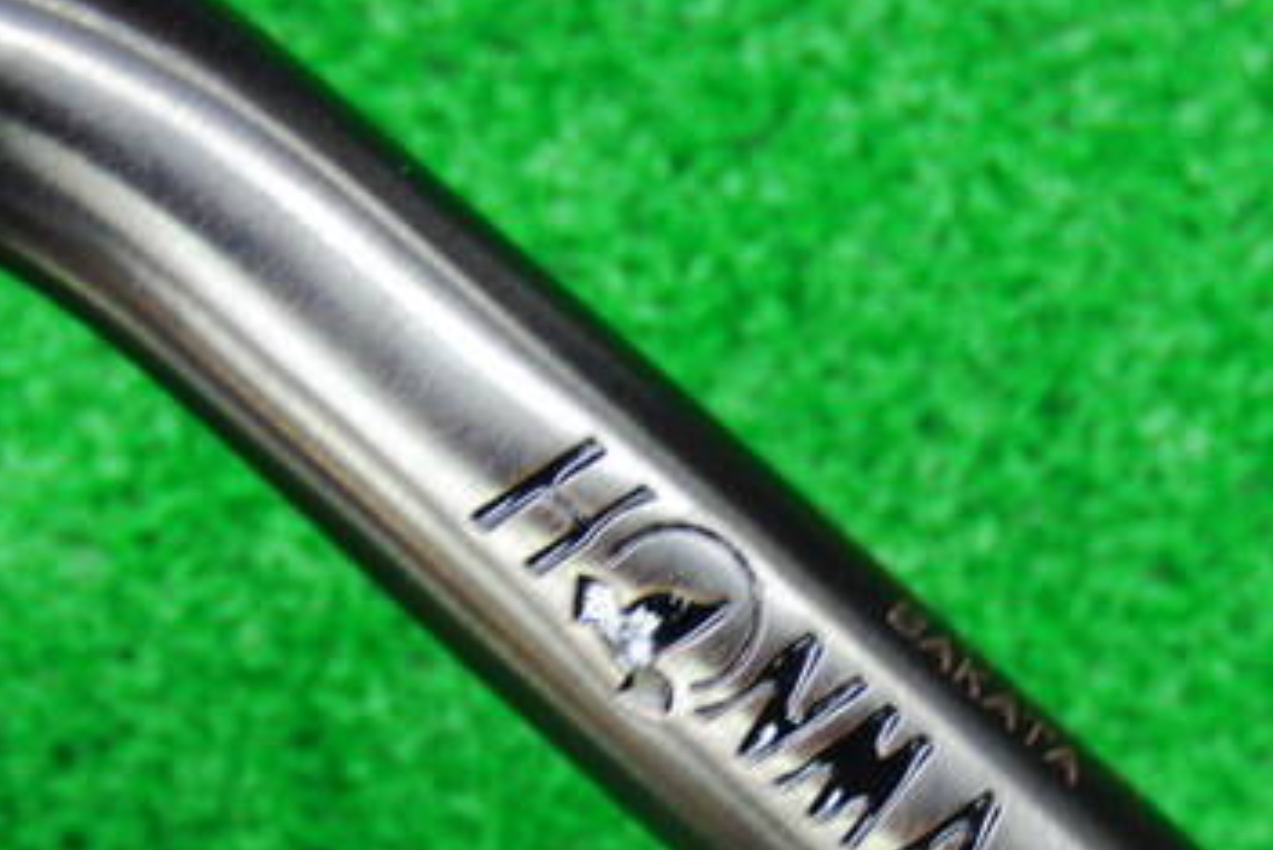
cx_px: 810
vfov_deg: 19.1
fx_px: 2476
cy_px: 774
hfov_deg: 28.7
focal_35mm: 70
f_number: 3.6
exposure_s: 1/20
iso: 400
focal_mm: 6.42
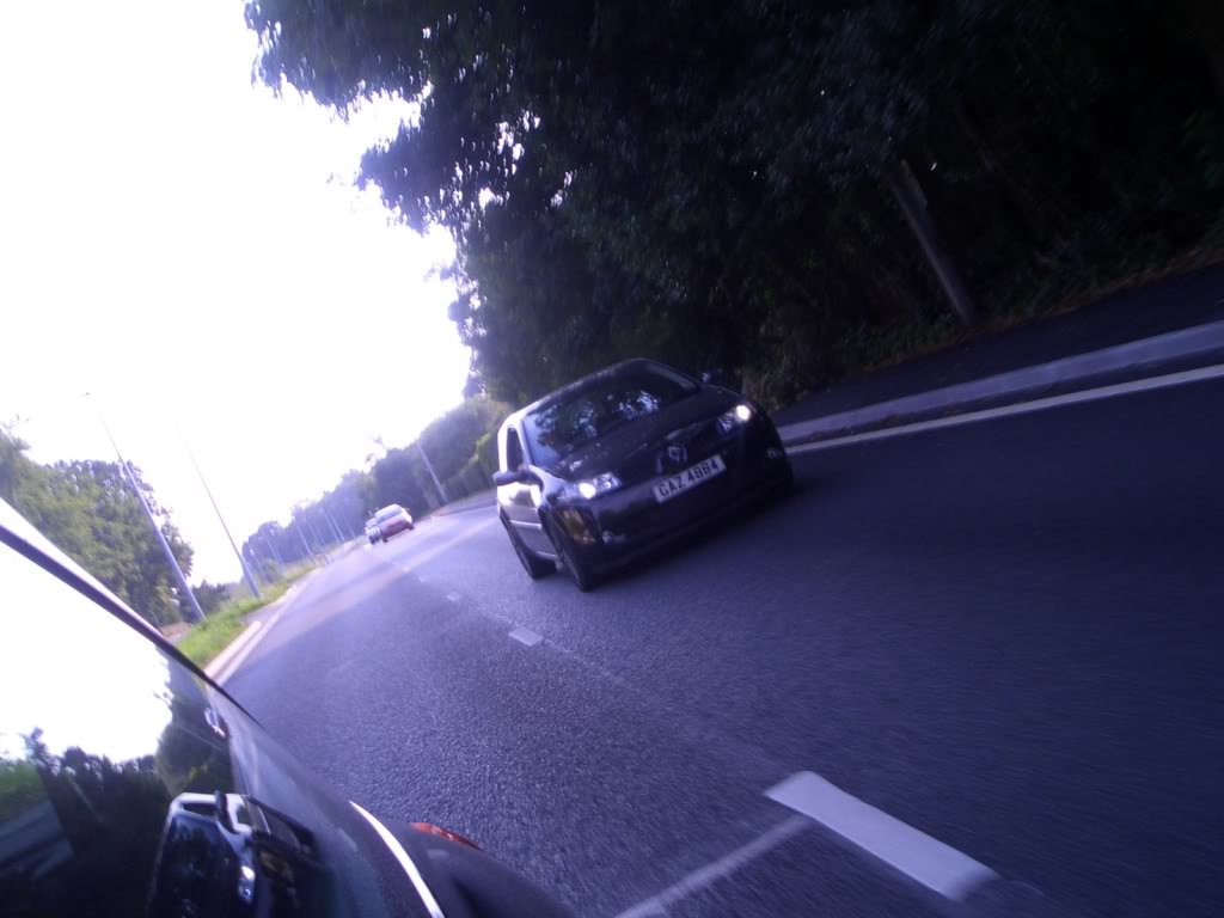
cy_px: 459
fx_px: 1273
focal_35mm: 36
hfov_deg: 51.4
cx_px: 612
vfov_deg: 39.7
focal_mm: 4.8
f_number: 4
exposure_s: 1/125
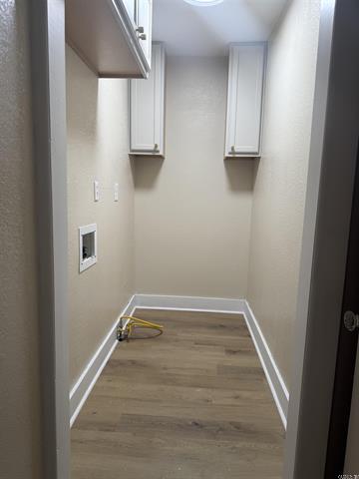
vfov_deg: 71.6
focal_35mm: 24
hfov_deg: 56.8
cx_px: 180
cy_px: 240
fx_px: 332
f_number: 1.78
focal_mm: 6.76
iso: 100
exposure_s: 1/60
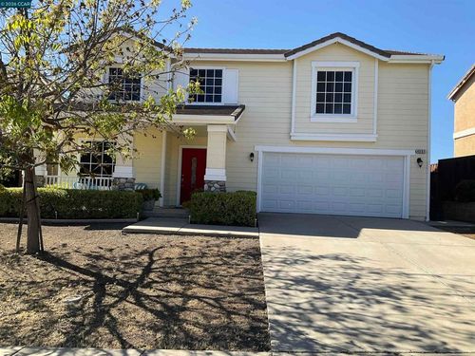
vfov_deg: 48.2
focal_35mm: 29
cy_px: 178
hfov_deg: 61.7
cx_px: 238
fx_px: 398
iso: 16
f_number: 1.8
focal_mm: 3
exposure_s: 1/1168
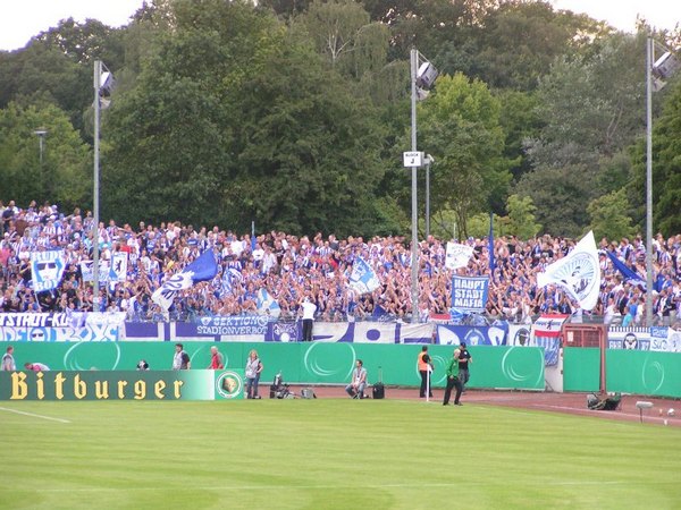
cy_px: 255
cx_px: 340
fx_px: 4446
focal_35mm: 226
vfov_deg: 6.6
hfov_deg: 8.8
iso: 125
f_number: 3.5
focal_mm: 34.5
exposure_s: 1/200
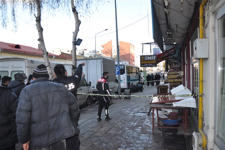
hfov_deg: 67.4
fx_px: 169
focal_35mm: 27
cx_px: 112
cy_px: 75
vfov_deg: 47.8
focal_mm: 18
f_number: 4
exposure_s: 1/200
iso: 200
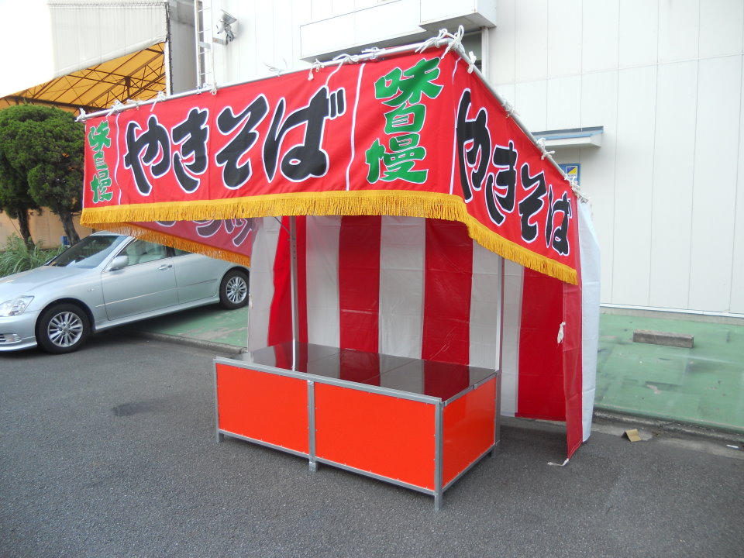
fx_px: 580
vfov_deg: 51.4
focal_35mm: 27
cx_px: 372
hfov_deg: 65.3
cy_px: 279
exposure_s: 1/100
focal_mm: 4.9
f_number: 3.2
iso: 80
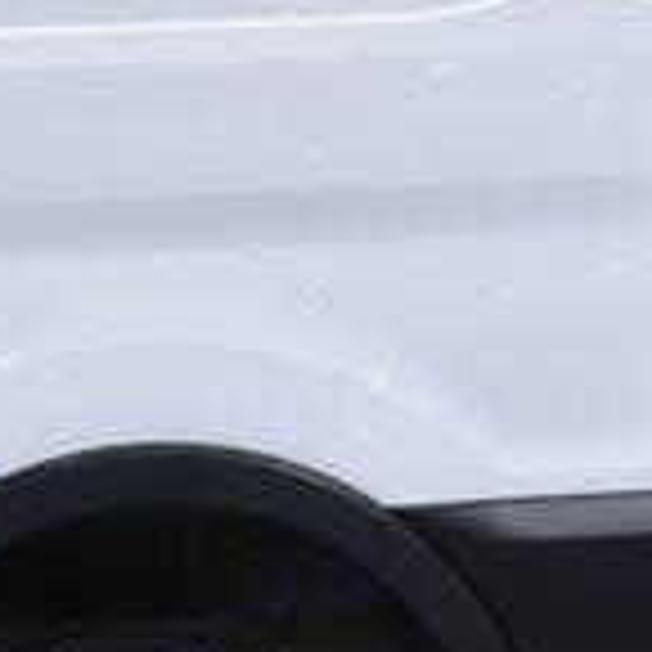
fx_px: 7437
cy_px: 414
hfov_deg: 4.8
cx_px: -1142
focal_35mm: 349
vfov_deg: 5.0
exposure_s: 1/100
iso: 1600
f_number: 4.5
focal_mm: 58
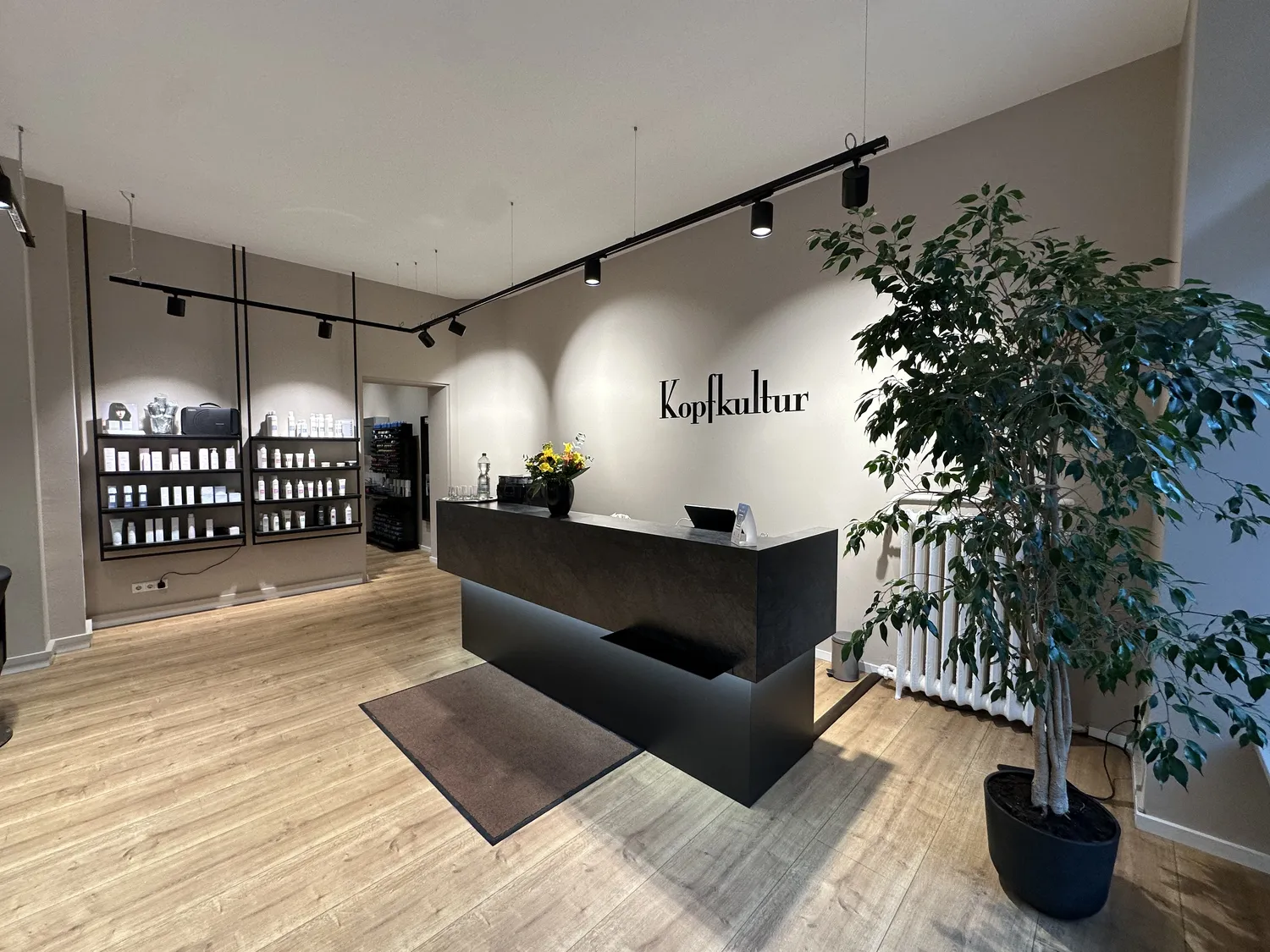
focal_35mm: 14
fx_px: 514
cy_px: 476
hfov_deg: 102.1
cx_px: 635
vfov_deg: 85.7
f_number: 2.2
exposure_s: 1/100
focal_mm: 2.22
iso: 125
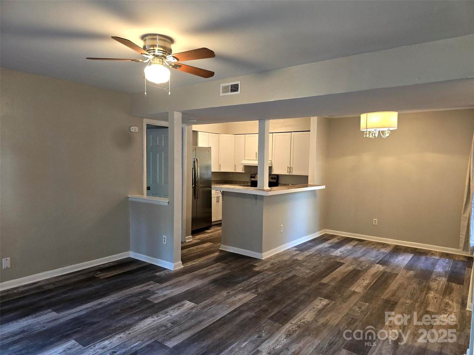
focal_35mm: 23
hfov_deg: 73.9
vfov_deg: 58.9
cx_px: 237
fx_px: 315
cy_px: 178
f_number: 1.7
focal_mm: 6.3
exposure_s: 1/24
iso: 100
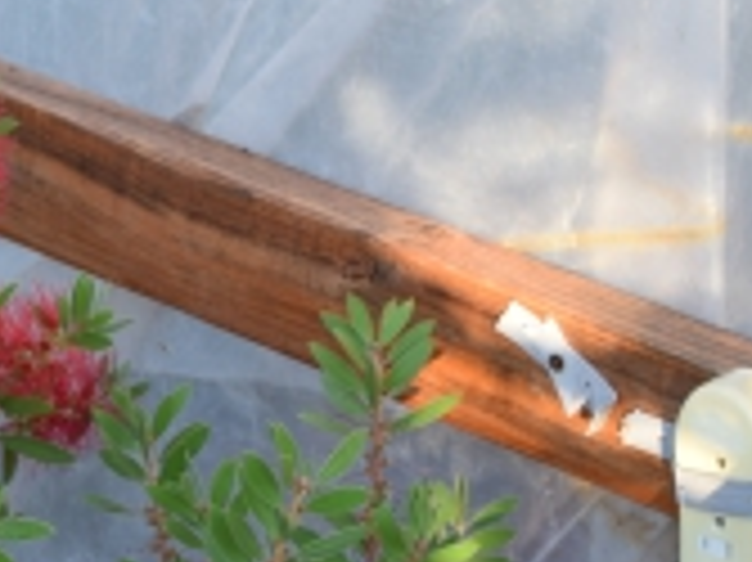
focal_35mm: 175
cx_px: -279
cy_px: 575
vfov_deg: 8.4
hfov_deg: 11.0
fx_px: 3803
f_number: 6.3
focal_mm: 27
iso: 400
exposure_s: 1/160
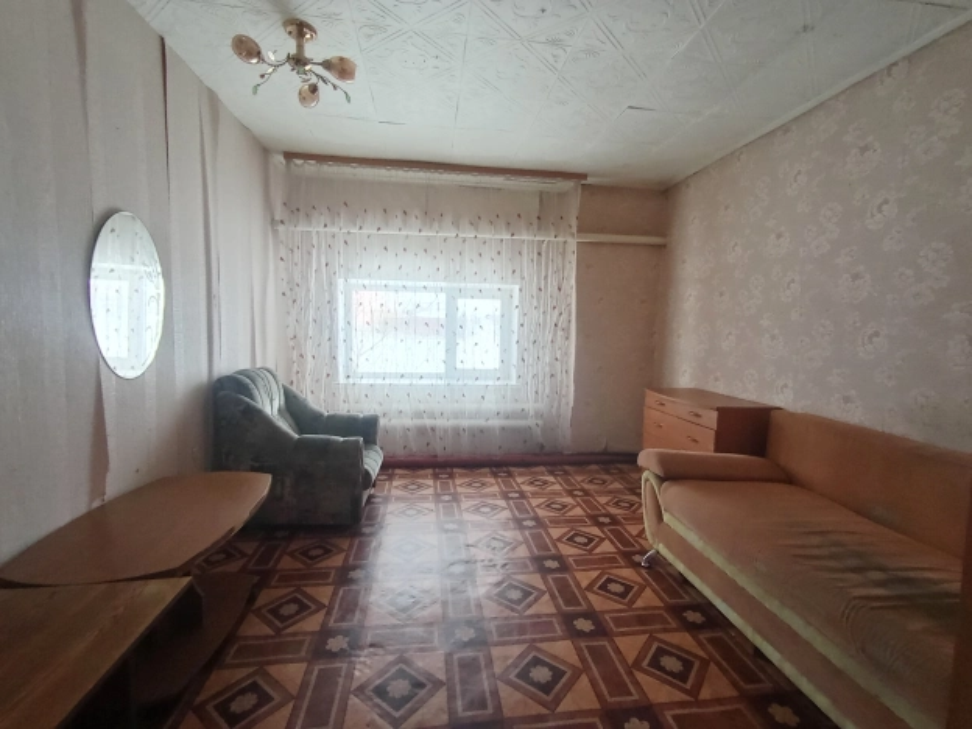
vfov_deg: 74.7
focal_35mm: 17
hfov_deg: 91.0
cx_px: 486
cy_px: 364
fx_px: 477
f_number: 2.2
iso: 182
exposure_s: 1/50
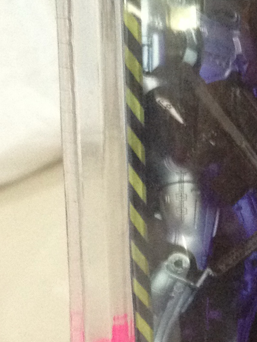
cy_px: 43
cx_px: 475
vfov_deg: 12.9
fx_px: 1505
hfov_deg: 9.3
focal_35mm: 152
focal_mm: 4.28
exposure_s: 1/20
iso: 250
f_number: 2.4
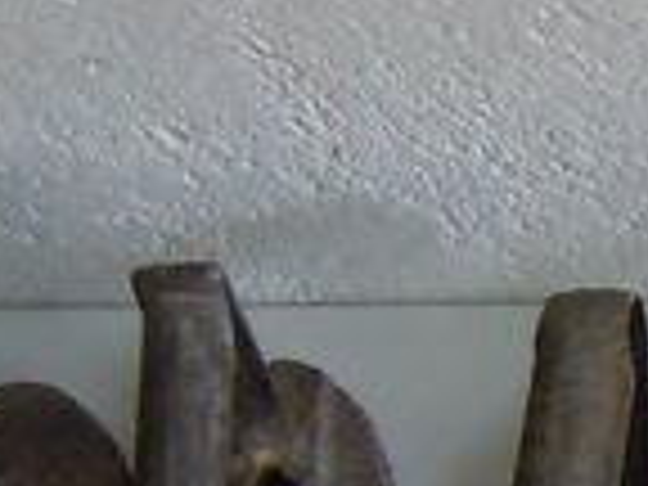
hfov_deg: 8.7
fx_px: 3894
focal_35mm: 208
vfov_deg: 7.1
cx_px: 1498
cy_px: 378
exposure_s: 1/60
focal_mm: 5.4
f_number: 3.5
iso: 320
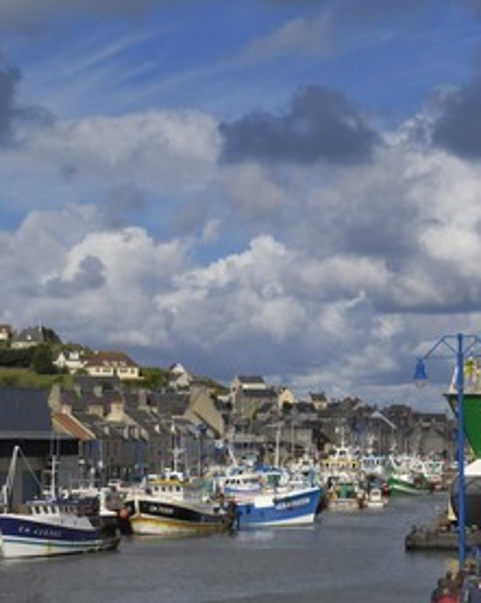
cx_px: 419
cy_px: 300
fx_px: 1907
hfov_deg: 14.3
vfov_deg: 18.0
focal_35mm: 107
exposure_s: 1/200
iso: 100
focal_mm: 50
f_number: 13
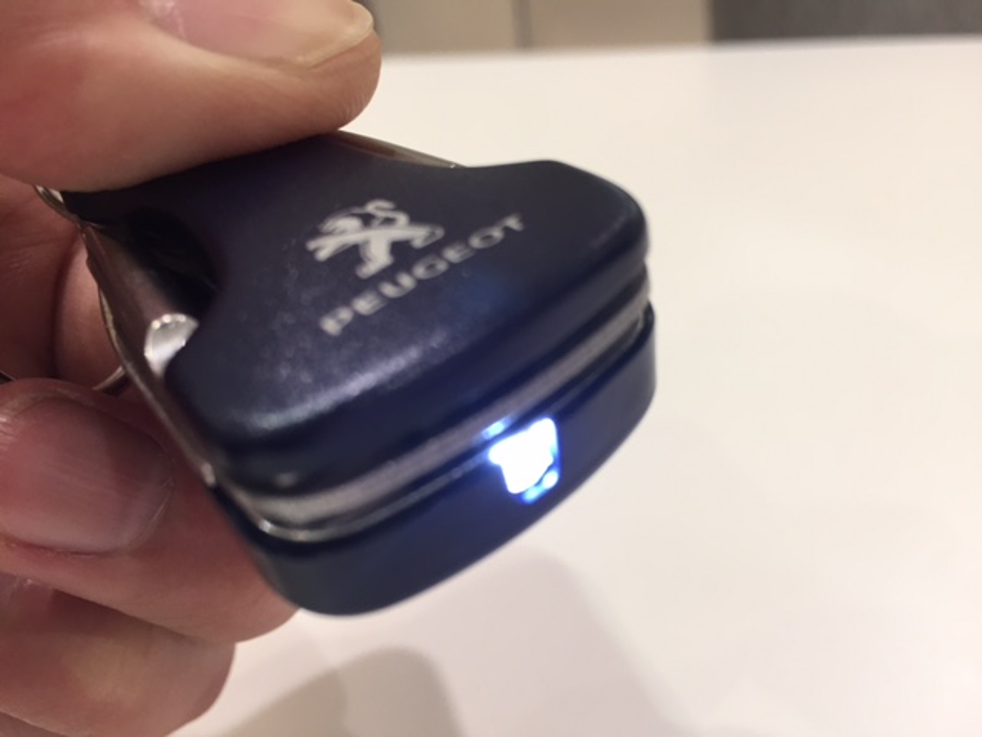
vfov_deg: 48.2
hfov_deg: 61.7
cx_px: 491
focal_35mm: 29
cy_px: 368
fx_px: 823
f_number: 2.2
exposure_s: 1/30
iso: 50
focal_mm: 4.15
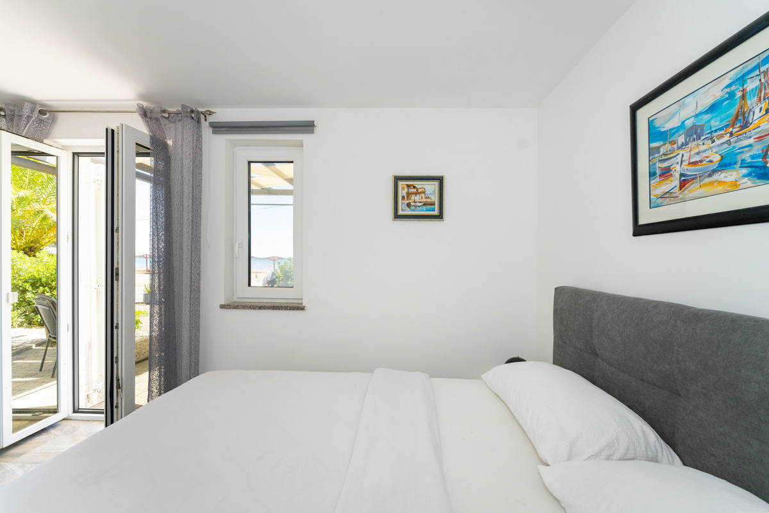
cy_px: 256
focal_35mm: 14
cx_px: 384
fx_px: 299
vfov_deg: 81.2
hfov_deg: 104.3
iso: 800
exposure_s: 1/100
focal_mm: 14
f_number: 7.1
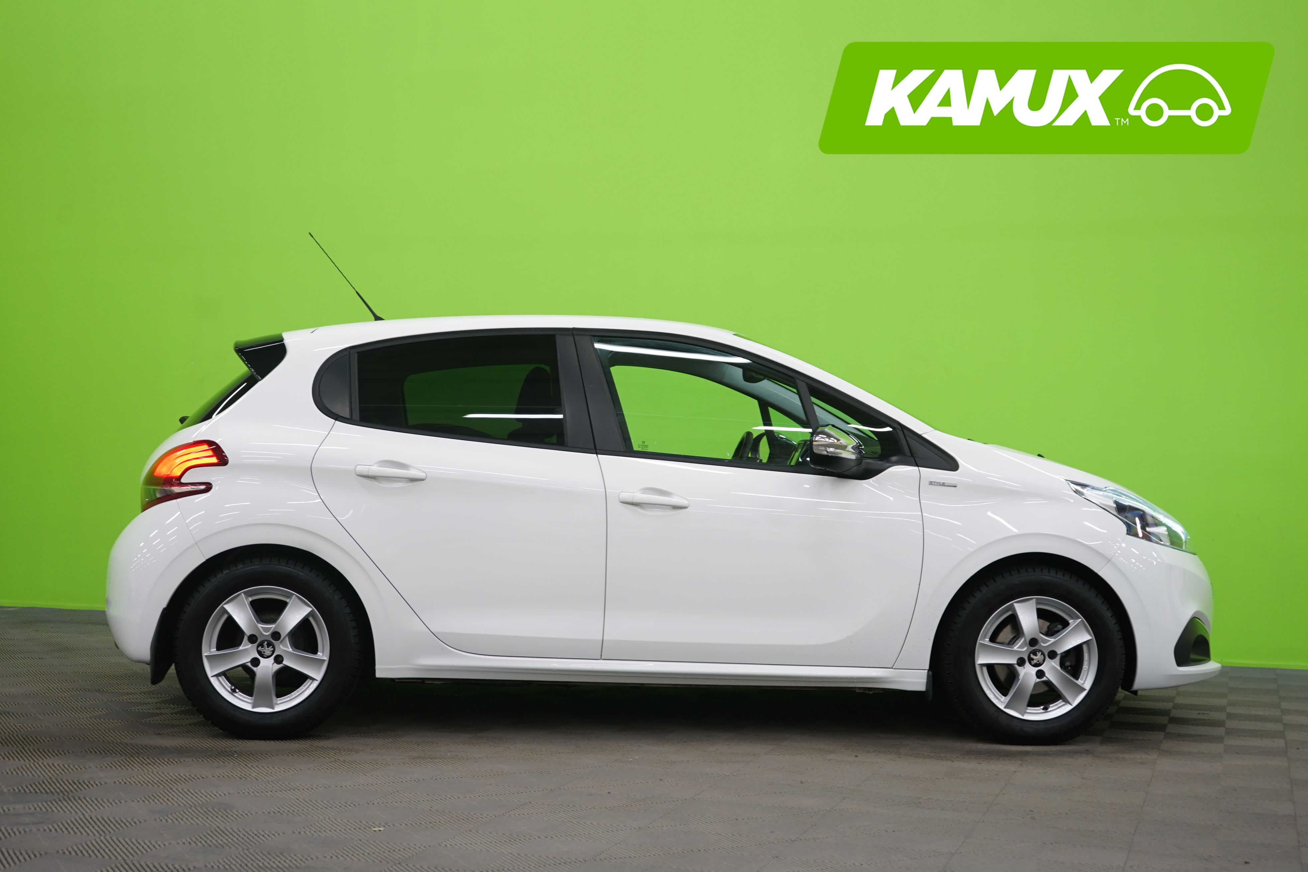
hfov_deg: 41.9
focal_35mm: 47
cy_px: 436
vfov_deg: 28.6
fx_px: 1708
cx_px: 654
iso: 400
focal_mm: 47
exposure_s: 1/10
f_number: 4.5
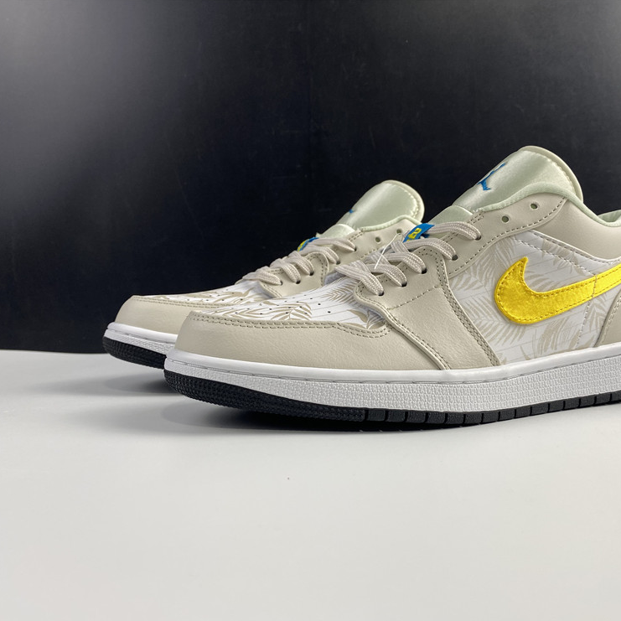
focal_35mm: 31
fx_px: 629
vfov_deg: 52.5
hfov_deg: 52.1
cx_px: 380
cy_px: 313
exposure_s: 1/100
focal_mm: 4.25
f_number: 1.8
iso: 32
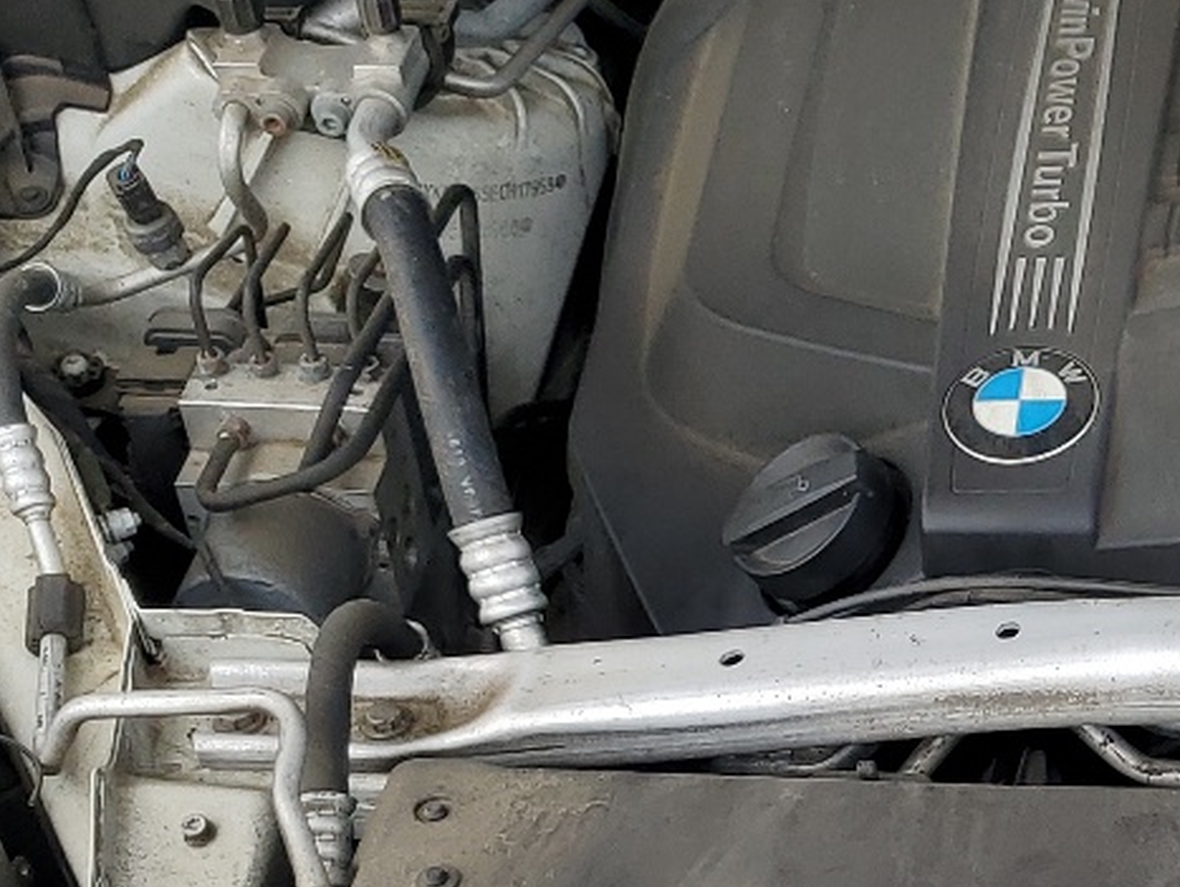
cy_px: 652
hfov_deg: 21.1
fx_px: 3036
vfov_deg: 16.5
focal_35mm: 89
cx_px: 1251
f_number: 1.5
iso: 50
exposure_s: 1/1429
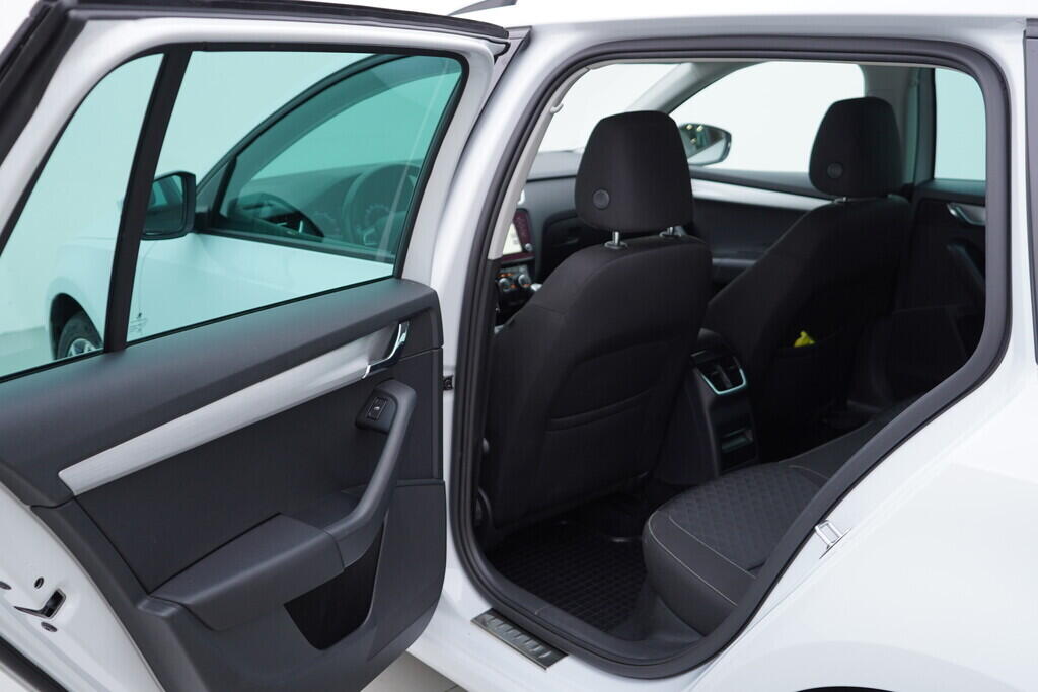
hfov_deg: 53.1
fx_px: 1038
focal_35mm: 36
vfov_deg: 36.9
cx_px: 519
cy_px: 346
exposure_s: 1/50
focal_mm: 24
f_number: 3.2
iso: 125
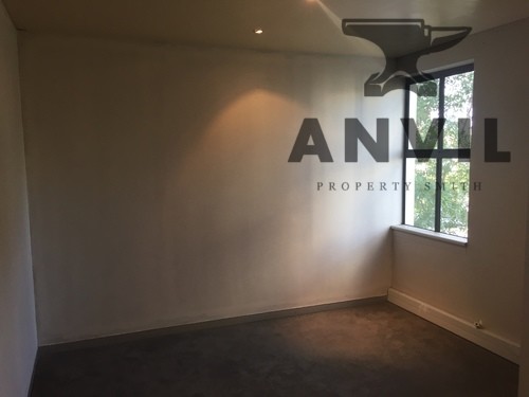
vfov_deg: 48.2
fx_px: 443
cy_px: 198
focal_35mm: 29
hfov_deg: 61.7
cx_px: 264
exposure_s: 1/33
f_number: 2.2
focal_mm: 4.15
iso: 40
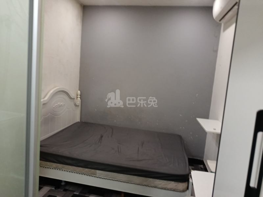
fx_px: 182
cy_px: 98
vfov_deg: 56.8
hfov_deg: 71.6
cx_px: 132
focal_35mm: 24
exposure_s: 1/25
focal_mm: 5.25
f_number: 1.75
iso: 2493
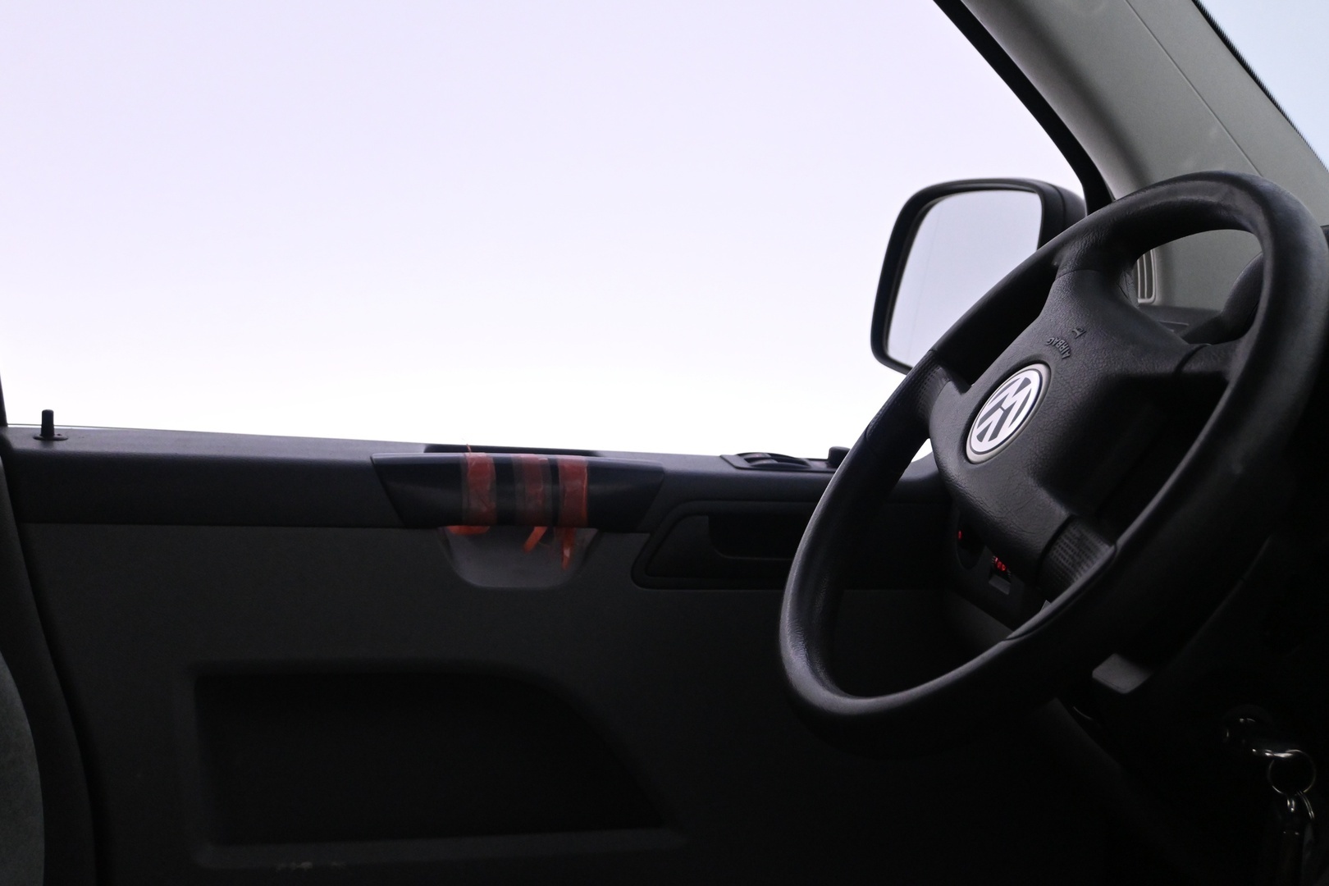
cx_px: 664
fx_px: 1800
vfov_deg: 27.7
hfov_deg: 40.5
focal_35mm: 49
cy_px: 443
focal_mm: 32.5
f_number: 5
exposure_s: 1/50
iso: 3200
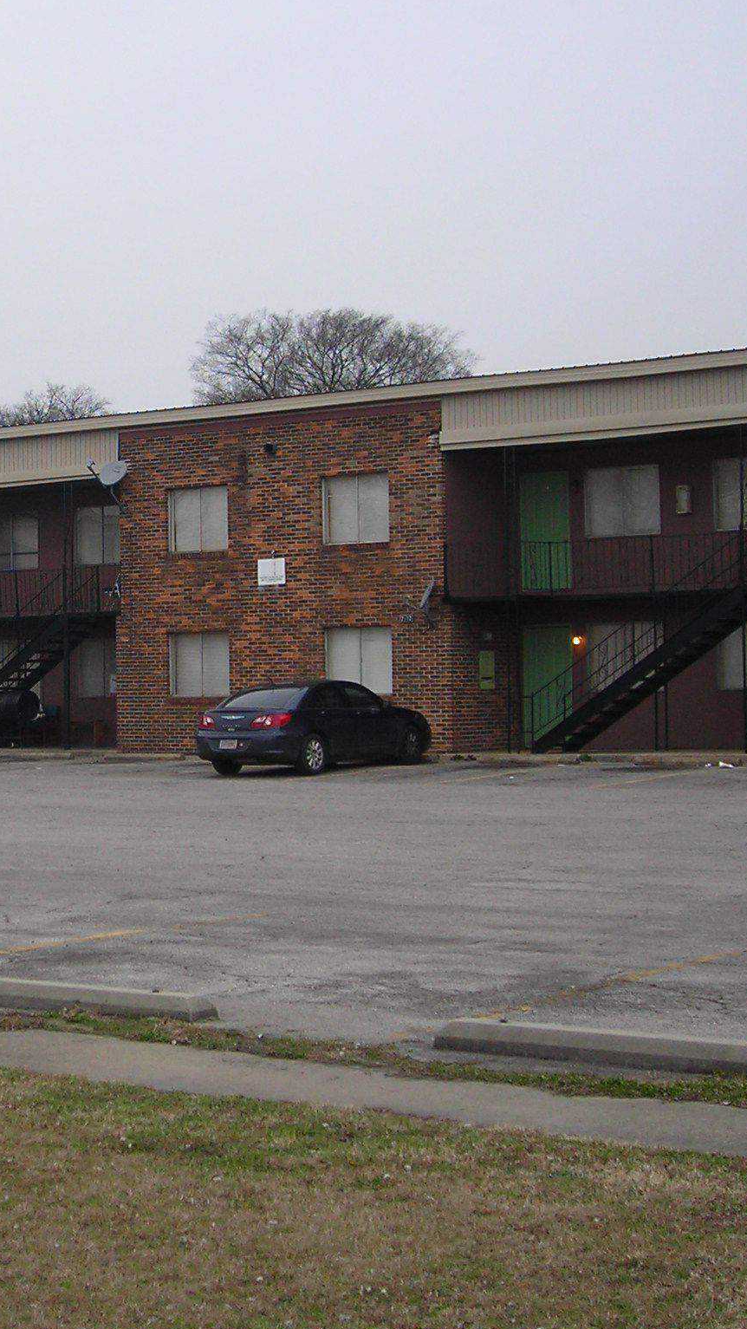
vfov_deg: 30.1
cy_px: 575
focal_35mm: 70
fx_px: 2466
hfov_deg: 16.9
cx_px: 11
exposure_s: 1/118
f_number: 3.2
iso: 50
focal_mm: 6.3
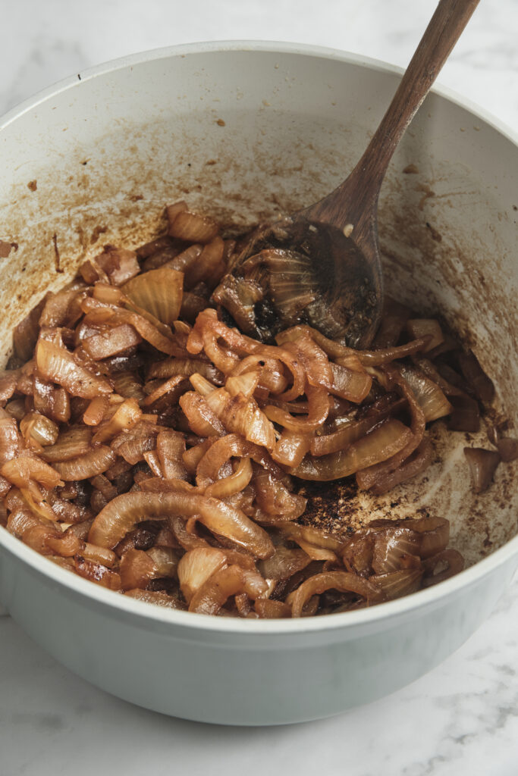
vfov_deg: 22.9
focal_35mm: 89
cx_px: 259
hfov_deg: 15.4
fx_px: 1920
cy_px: 388
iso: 160
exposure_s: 1/250
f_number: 8
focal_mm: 59.6
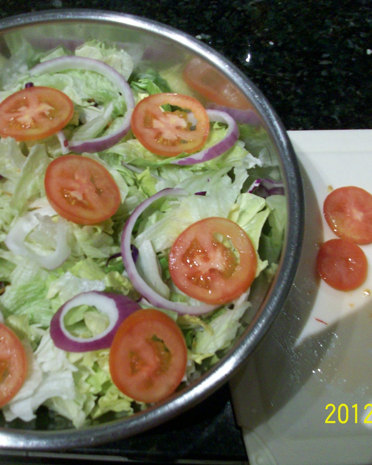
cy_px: 236
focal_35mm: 45
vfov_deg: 41.2
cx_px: 169
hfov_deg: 33.4
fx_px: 619
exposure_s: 1/18.5
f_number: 2.8
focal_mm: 5.7
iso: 160
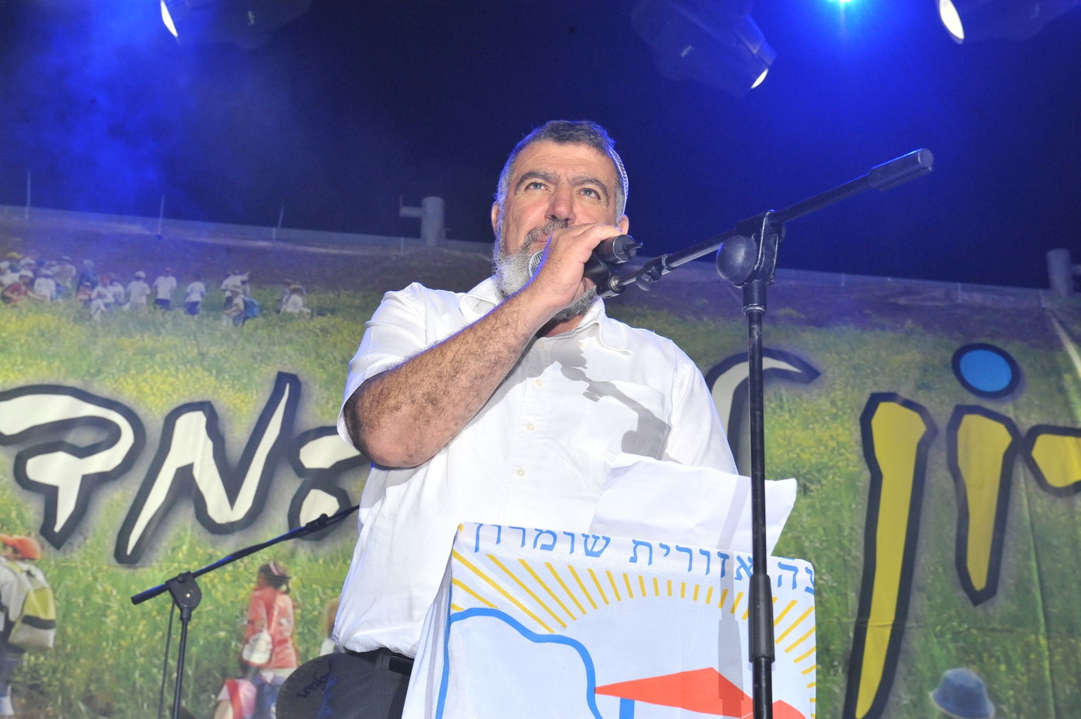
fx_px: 2100
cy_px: 360
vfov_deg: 19.4
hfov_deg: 28.9
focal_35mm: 70
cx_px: 540
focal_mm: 70
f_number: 9
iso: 2000
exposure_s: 1/160
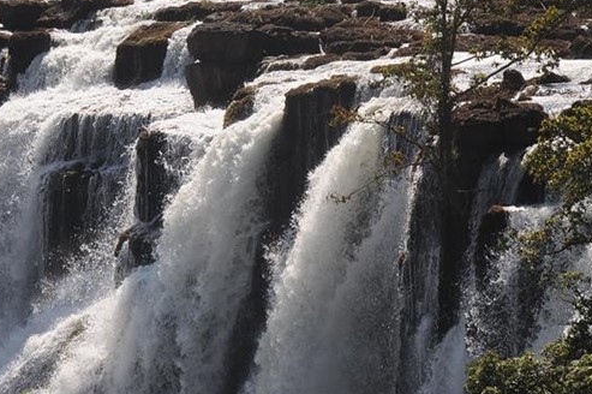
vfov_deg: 6.3
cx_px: 193
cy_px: 256
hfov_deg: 9.4
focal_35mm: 218
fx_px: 3582
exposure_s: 1/400
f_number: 10
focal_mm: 70
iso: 200
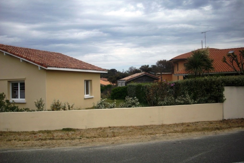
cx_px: 123
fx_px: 264
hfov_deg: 49.5
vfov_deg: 34.2
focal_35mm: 39
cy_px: 74
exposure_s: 1/500
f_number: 5.6
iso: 80
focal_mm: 6.2
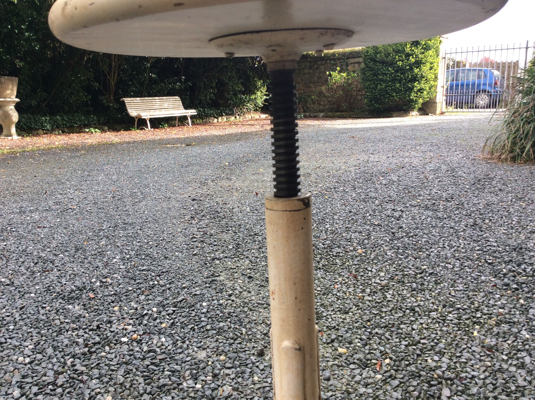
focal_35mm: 32
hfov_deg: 56.9
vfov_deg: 44.1
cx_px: 268
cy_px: 200
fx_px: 494
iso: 32
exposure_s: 1/237
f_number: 2.4
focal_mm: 3.3
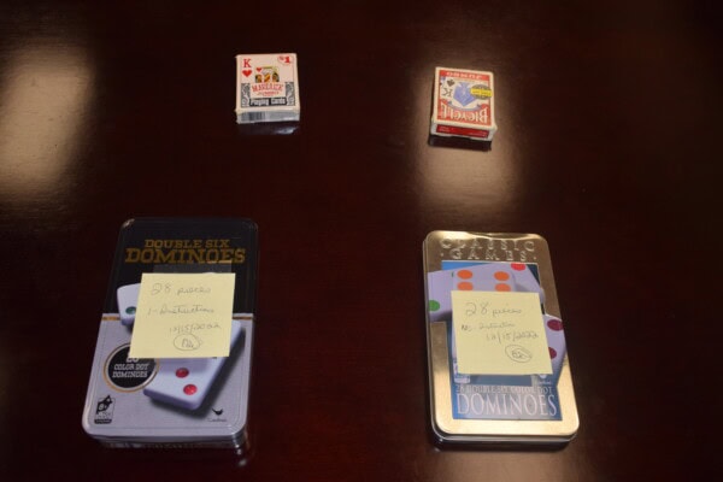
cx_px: 362
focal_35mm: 33
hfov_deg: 57.2
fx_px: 663
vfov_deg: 40.0
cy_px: 241
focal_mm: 22
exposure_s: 1/125
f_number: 5.6
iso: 500
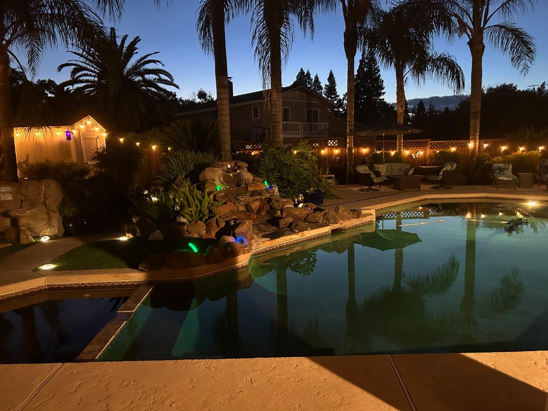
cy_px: 206
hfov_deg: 67.3
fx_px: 412
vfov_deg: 53.1
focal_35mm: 26
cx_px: 274
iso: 800
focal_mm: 5.7
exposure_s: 1/30
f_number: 1.5
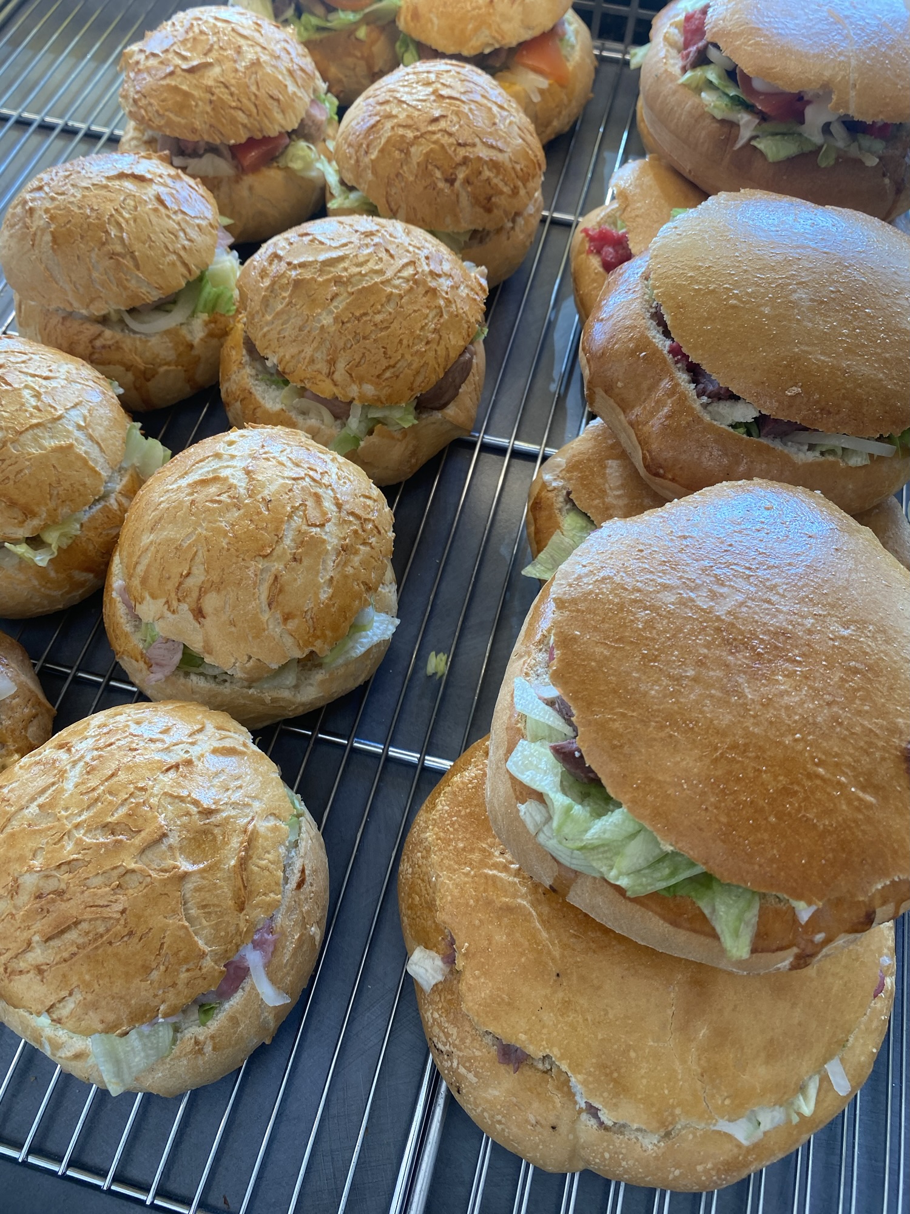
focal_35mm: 26
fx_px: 911
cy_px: 607
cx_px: 455
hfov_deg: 53.1
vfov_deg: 67.3
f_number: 1.8
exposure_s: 1/121
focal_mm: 4.25
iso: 50
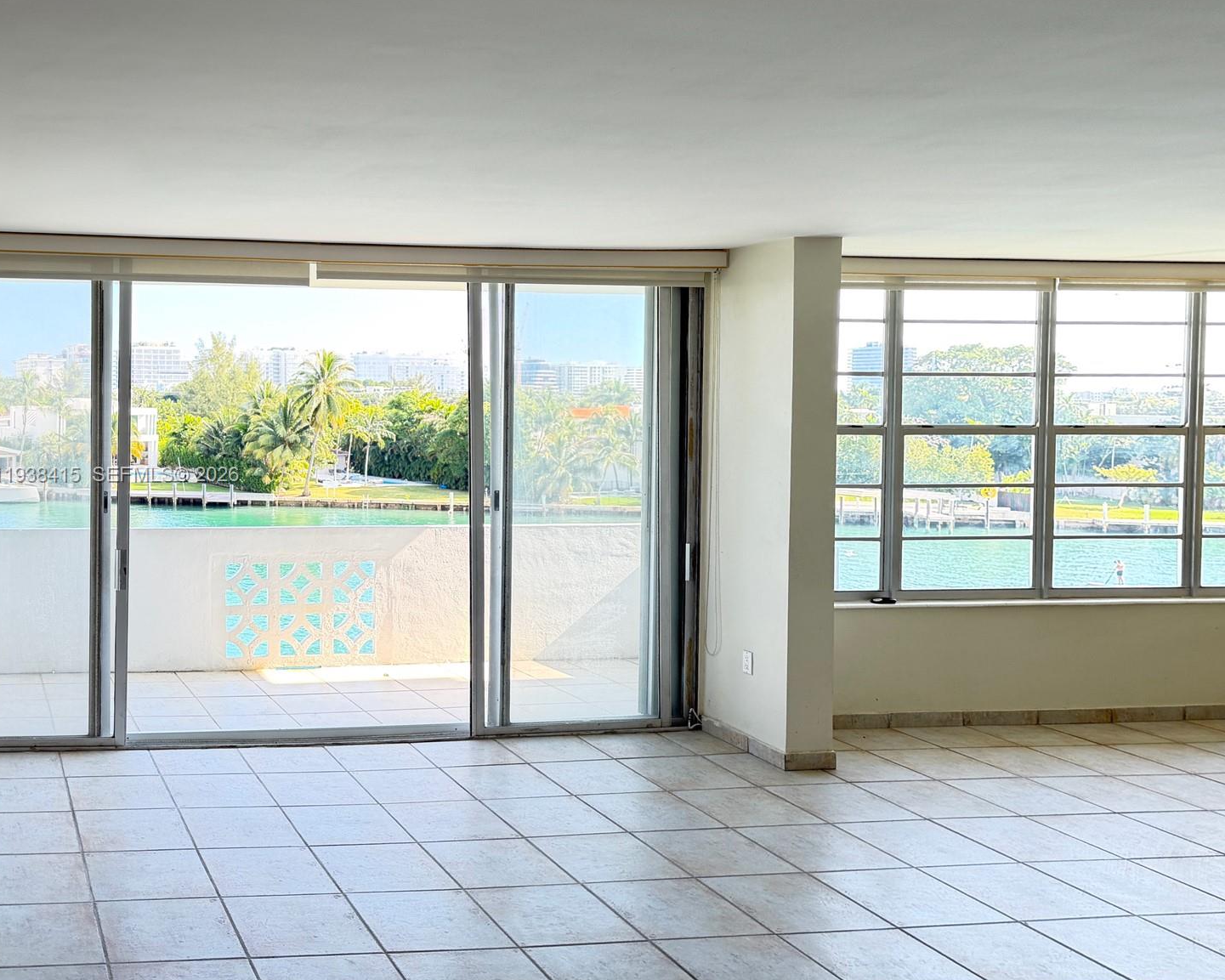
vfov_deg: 54.9
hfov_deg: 66.0
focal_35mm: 26
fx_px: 943
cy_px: 476
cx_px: 655
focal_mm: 6.76
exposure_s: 1/211
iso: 80
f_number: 1.78
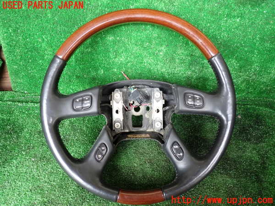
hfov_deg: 60.0
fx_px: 238
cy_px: 103
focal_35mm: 30
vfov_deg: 46.8
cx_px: 138
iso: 200
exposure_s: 1/40
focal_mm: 5.4
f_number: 2.3
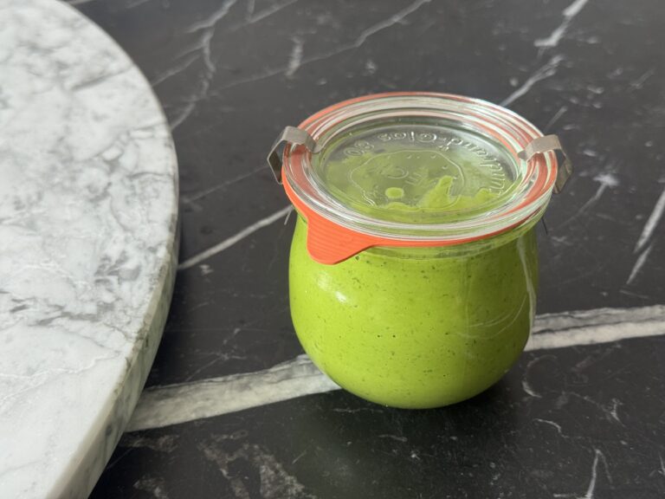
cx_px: 332
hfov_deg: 39.7
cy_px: 250
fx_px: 922
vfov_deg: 30.3
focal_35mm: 48
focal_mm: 6.76
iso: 100
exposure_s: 1/71
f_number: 1.78
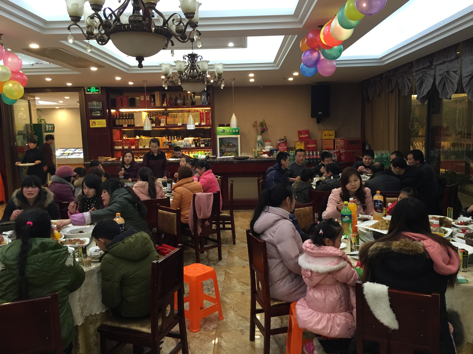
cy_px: 177
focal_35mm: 29
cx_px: 236
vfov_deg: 48.2
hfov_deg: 61.7
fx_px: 396
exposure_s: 1/33
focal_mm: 4.15
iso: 160
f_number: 2.2
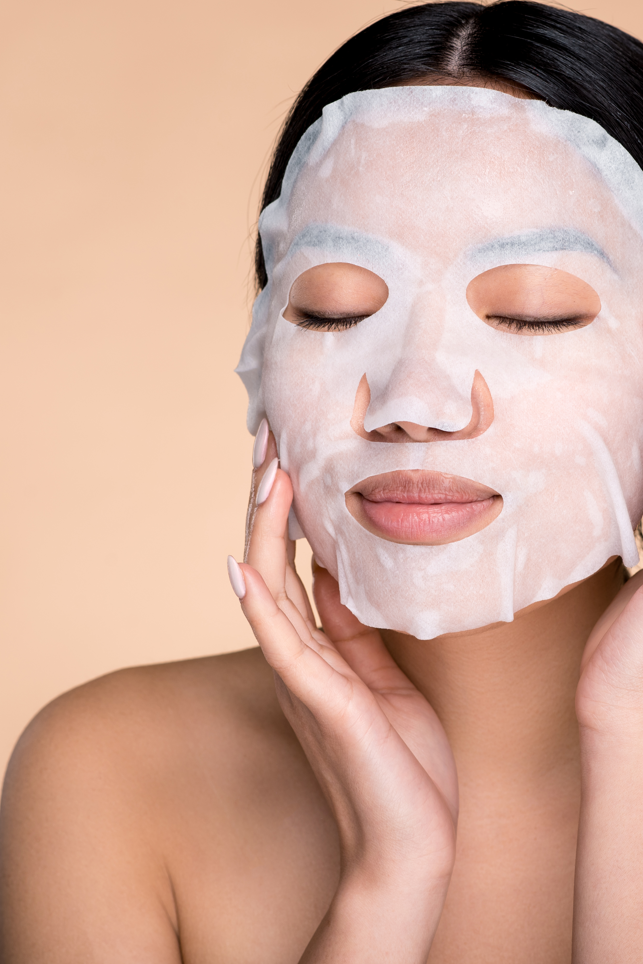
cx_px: 445
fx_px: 3429
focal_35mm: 128
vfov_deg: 16.0
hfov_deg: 10.7
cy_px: 482
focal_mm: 85
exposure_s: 1/160
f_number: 7.1
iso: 100
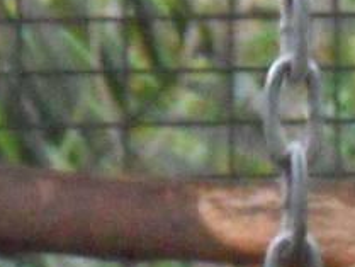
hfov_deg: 1.7
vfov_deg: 1.3
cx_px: 471
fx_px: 11759
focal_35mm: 1146
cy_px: -675
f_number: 5.8
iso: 800
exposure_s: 1/15
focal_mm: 26.3
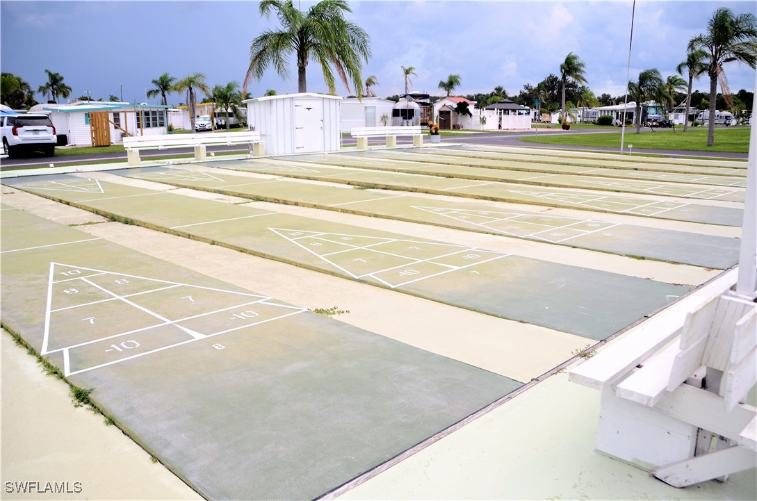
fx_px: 629
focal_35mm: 30
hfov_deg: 62.0
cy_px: 250
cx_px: 378
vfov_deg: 43.4
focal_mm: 20
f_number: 3.5
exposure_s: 1/500
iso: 100
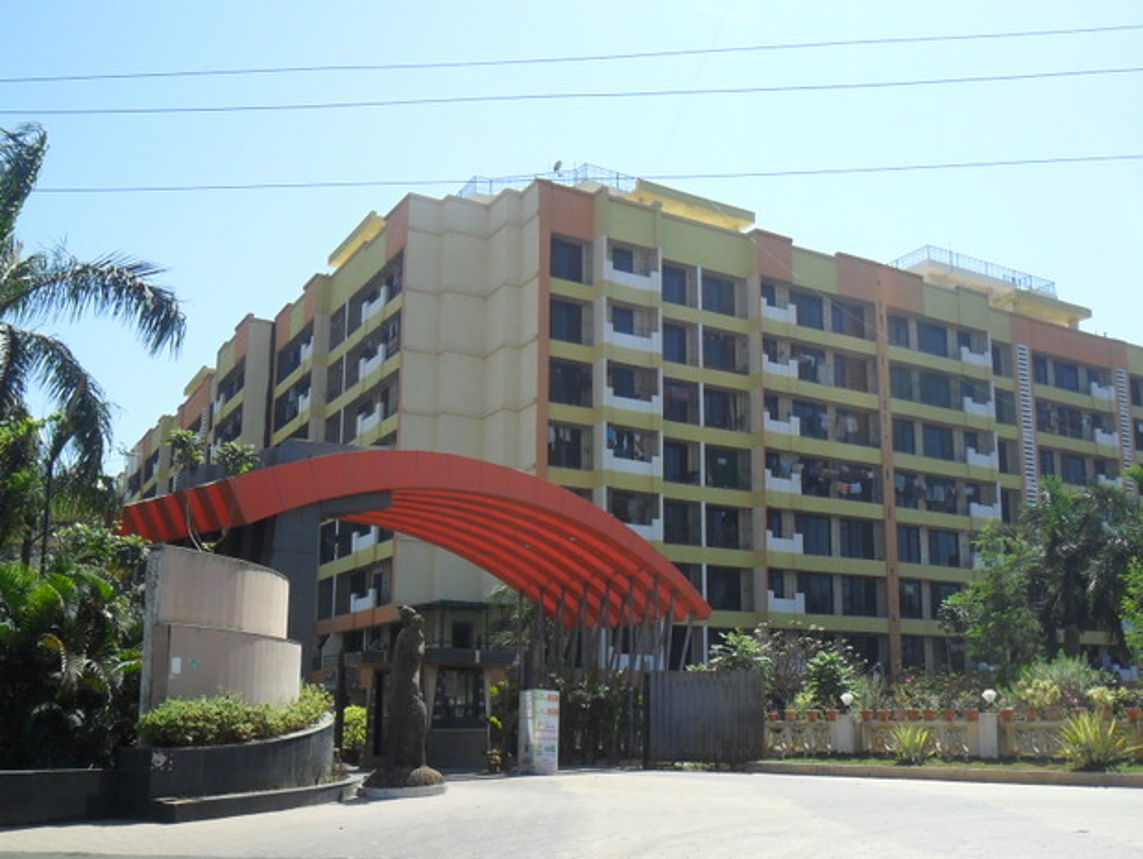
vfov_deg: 41.6
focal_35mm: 34
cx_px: 611
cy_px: 518
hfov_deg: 53.9
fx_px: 1123
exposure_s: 1/1000
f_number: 3.5
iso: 100
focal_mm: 4.9
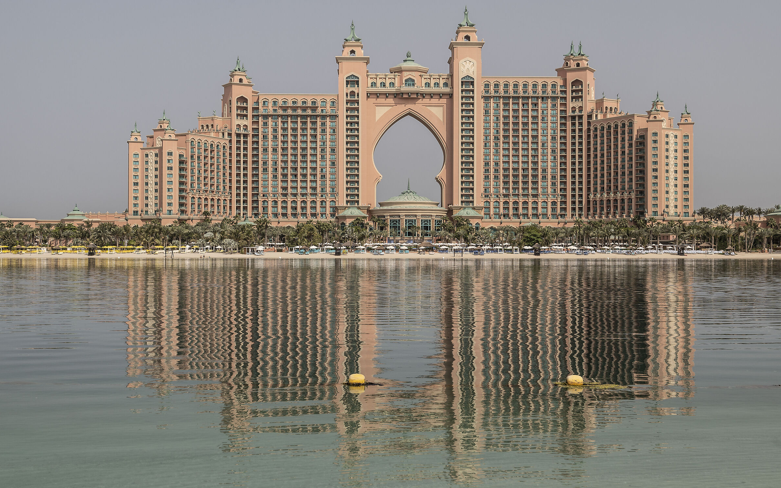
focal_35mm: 49
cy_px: 247
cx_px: 390
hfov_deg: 41.1
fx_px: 1043
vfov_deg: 26.3
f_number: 8
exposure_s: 1/400
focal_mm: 48
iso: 100
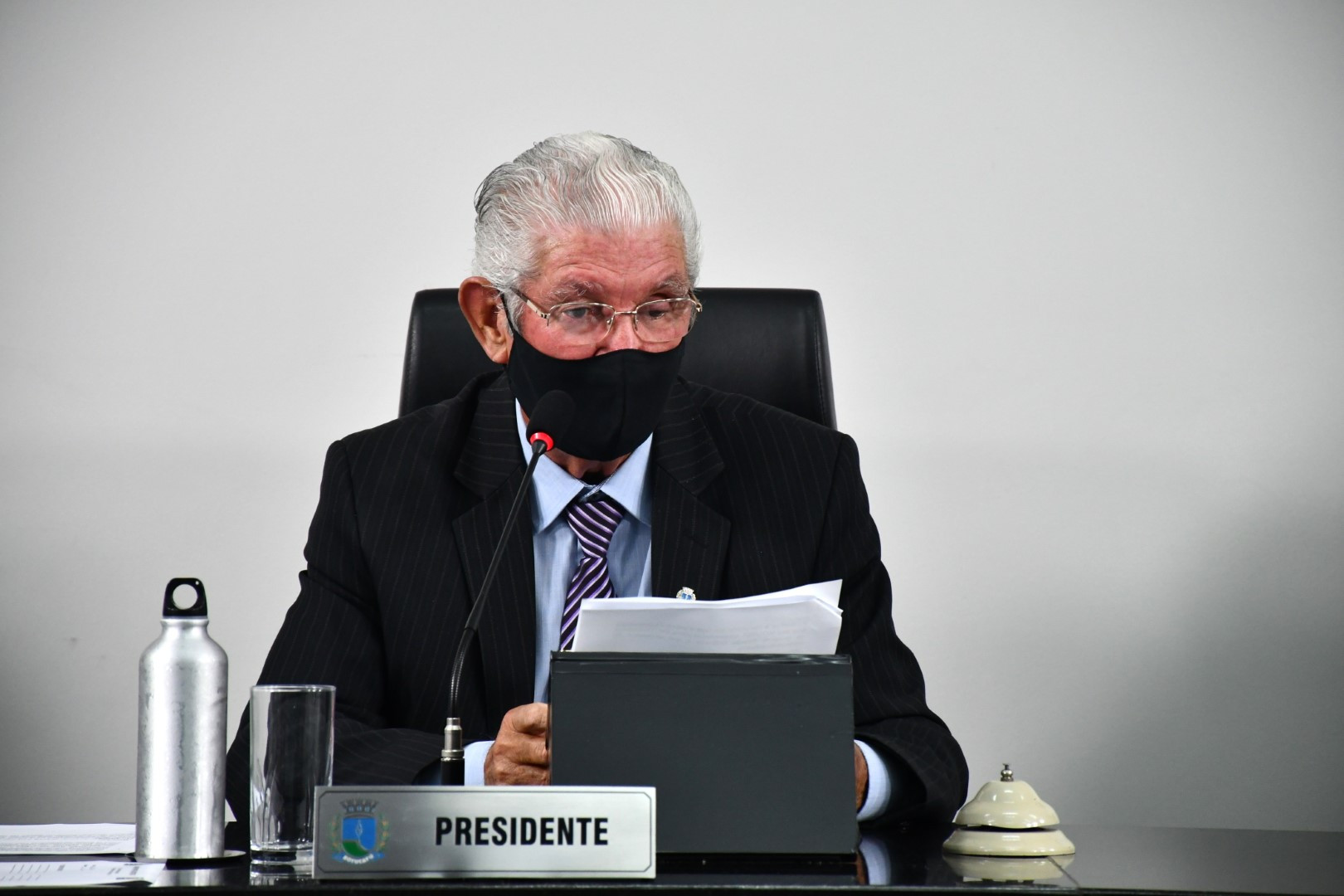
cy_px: 448
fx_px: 7839
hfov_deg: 9.8
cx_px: 672
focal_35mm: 210
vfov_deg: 6.5
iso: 1250
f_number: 5.6
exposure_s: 1/200
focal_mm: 140
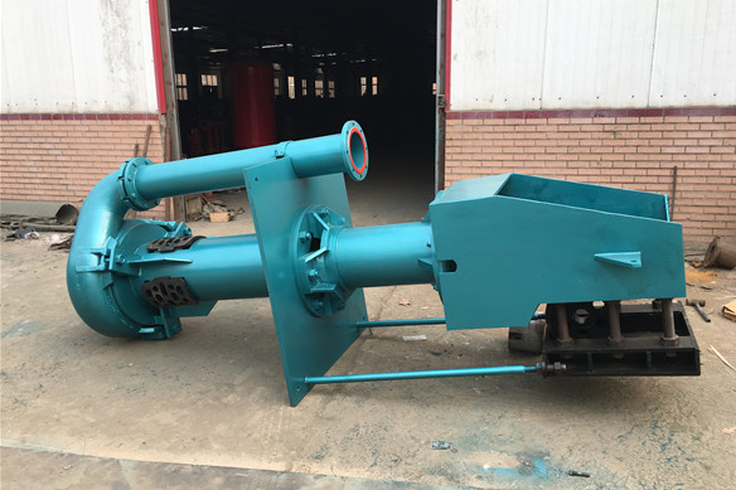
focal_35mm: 31
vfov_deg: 42.3
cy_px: 244
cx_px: 377
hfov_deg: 60.3
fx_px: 634
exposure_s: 1/207
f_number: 2.2
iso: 25
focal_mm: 4.15
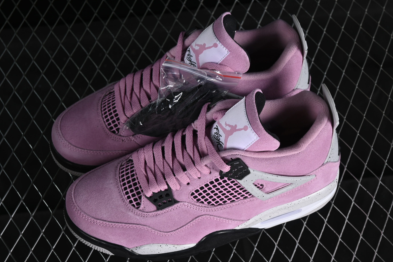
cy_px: 131
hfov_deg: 26.6
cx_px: 196
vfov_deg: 18.0
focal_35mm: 76
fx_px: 830
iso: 160
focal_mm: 50
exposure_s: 1/60
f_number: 7.1
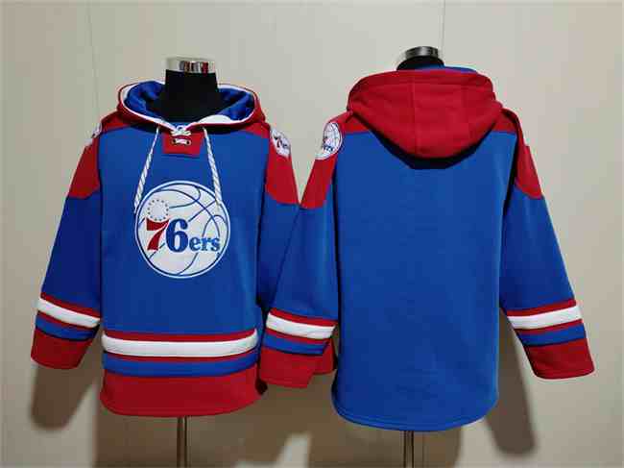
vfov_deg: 54.8
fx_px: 450
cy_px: 234
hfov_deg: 69.4
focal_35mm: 25
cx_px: 312
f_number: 1.89
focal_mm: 5.42
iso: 474
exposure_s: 1/50
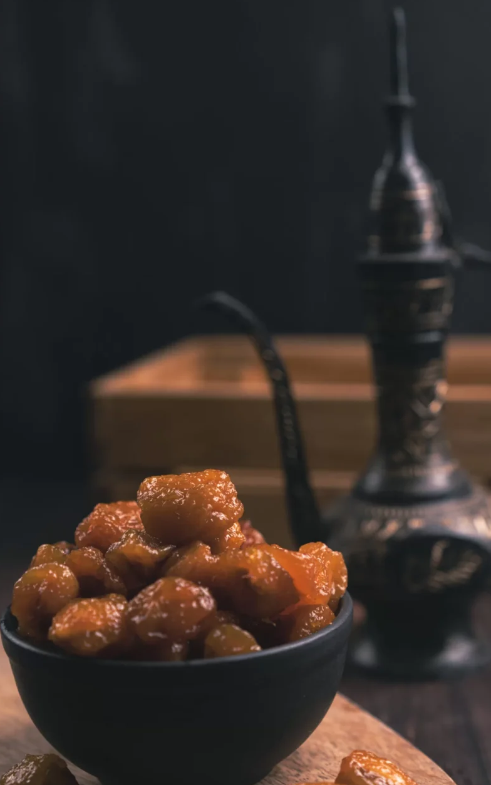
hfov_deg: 19.4
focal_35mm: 67
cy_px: 451
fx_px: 1434
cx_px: 296
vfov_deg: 30.6
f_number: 3.2
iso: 250
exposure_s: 1/160
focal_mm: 55
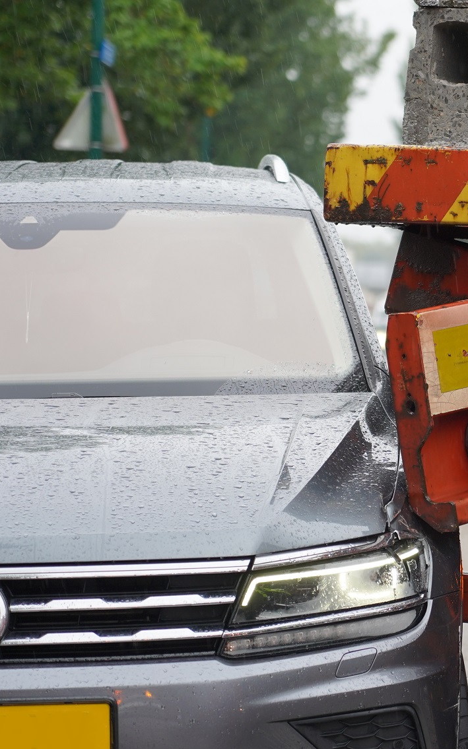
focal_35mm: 181
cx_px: 506
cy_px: 327
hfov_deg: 7.2
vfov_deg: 11.6
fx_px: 3695
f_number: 4
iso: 400
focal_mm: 105
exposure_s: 1/160
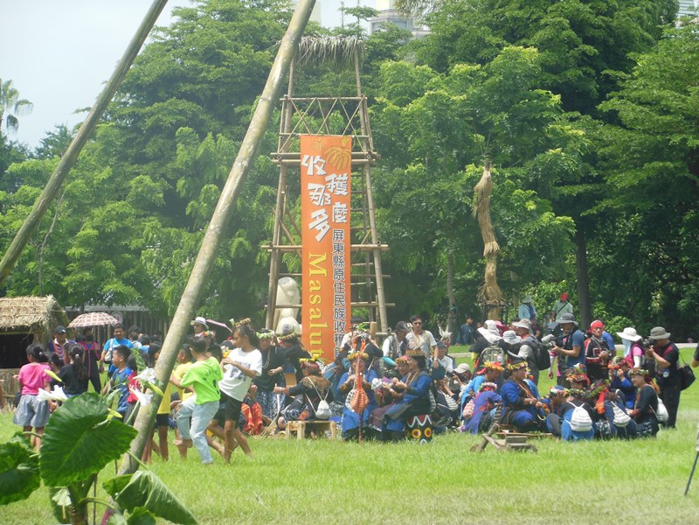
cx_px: 350
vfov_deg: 6.8
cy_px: 262
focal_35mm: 220
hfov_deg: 9.0
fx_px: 4442
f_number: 5.9
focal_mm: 39.3
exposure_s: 1/320
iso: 125
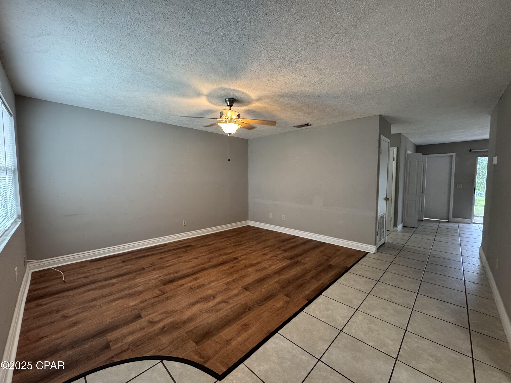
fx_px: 207
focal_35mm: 14
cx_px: 256
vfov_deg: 85.7
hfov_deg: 102.1
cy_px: 192
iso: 250
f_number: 2.2
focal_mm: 2.22
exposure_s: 1/60
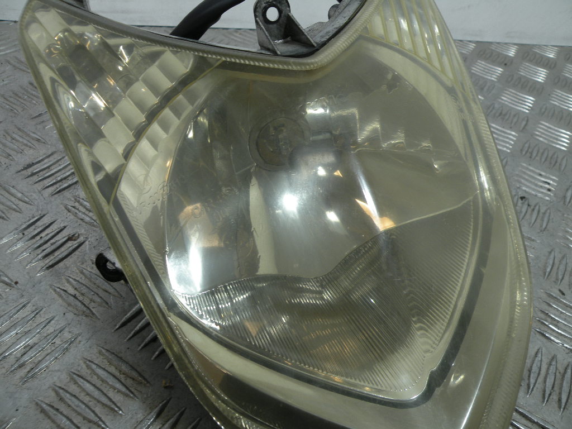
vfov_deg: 51.4
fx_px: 446
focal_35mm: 27
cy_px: 214
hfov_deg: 65.3
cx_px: 286
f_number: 3.5
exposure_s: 1/71.5
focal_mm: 4.7
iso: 64
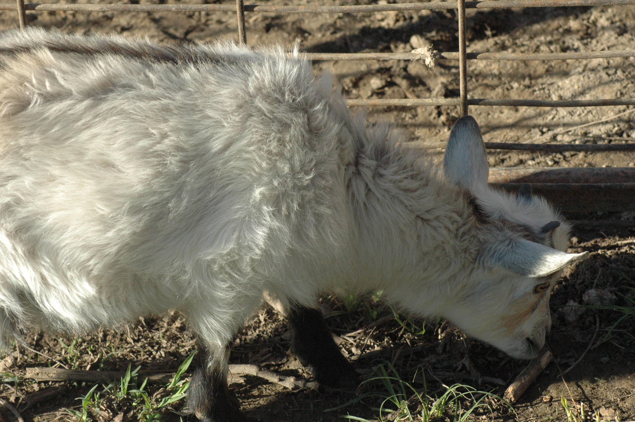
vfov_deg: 9.1
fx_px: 2643
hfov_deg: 13.7
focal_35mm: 150
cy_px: 211
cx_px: 318
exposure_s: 1/1000
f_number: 8
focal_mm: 100
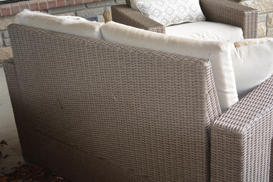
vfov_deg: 25.8
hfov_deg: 37.9
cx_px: 136
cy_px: 91
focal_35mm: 52
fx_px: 398
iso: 400
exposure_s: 1/100
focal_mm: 35
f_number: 5
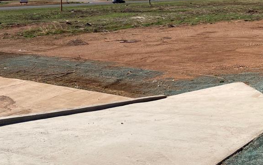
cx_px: 172
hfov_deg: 40.6
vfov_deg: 25.3
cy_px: 8
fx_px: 351
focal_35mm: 49
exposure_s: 1/4444
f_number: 1.8
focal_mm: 4.25
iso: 32
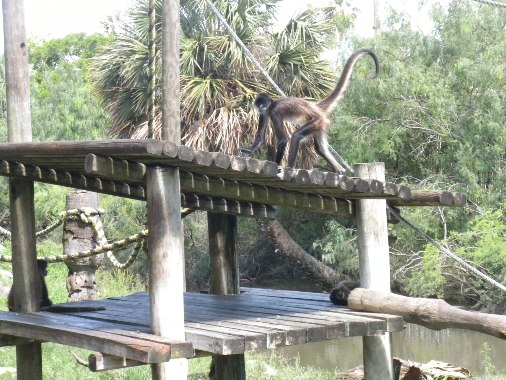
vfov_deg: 12.5
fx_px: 1739
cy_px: 190
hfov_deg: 16.6
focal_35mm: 119
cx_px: 253
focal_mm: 21
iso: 400
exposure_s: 1/393
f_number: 5.1
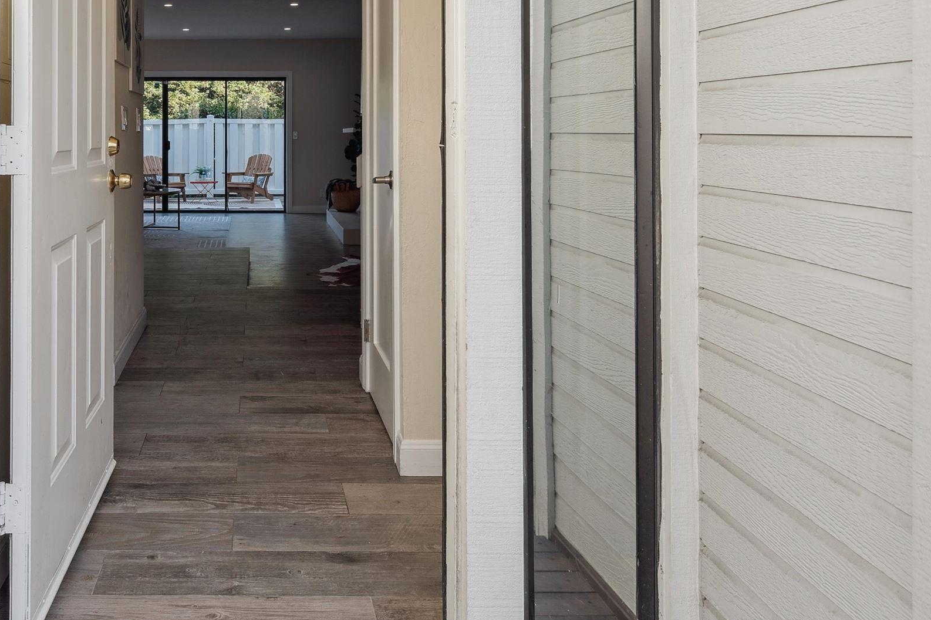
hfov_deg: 57.8
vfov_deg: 40.7
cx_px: 257
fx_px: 802
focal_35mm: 31
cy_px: 131
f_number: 8
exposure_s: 1/60
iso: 100
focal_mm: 16
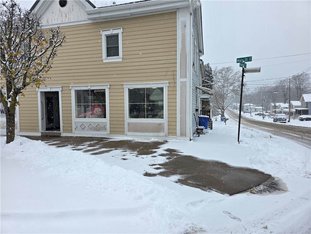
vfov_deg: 58.9
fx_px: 207
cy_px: 117
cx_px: 156
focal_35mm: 23
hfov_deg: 73.9
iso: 80
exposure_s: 1/2302
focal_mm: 6.3
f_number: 1.7
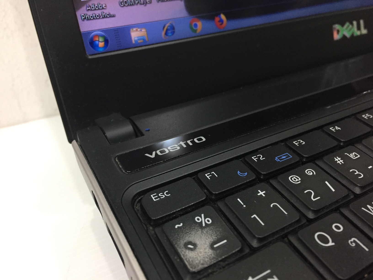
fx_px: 312
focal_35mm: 29
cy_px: 140
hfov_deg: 61.7
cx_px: 186
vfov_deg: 48.2
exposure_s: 1/33
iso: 200
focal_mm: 4.15
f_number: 2.2
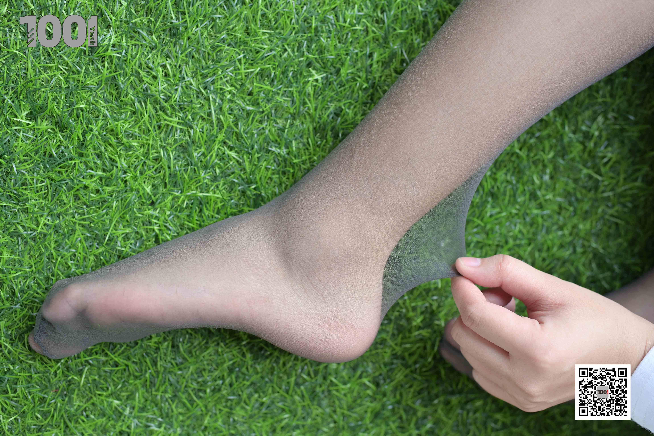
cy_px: 218
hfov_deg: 54.4
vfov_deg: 37.9
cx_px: 327
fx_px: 636
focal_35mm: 35
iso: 320
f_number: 3.5
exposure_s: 1/320
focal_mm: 35
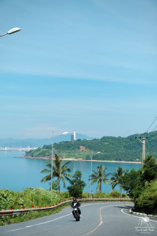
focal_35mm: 71
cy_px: 118
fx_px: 464
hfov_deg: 19.2
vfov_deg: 28.4
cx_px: 78
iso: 800
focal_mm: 47.6
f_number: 5
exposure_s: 1/3500
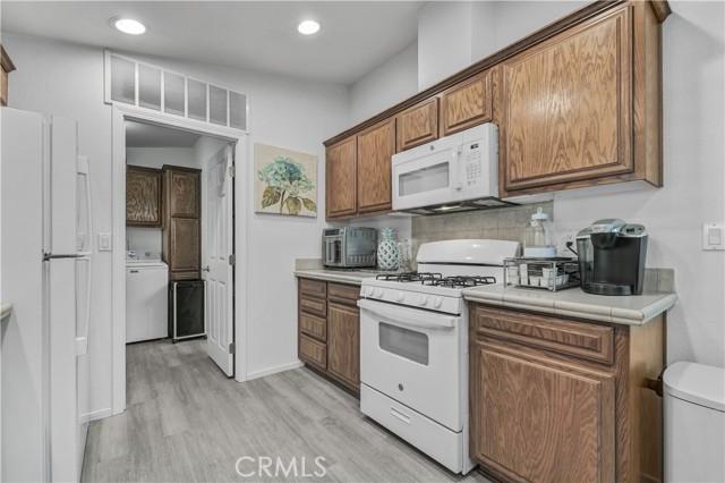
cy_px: 242
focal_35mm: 15
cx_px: 362
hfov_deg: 100.4
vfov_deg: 77.3
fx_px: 302
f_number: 8
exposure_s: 1/30
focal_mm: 15
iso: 320
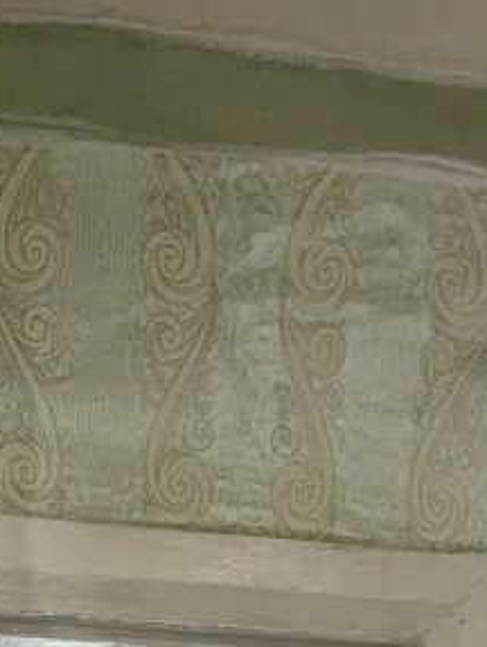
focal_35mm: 49
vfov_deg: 22.4
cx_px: 161
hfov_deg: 29.5
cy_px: 1161
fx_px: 917
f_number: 2.2
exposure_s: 1/100
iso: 207
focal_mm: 1.95
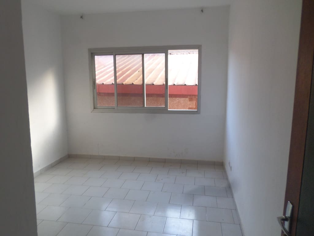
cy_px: 118
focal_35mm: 25
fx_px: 227
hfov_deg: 69.4
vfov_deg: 54.9
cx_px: 157
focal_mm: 4.5
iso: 80
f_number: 2.5
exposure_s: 1/45
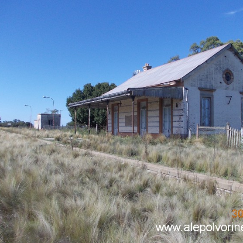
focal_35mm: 34
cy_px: 118
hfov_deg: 48.2
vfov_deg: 48.4
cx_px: 142
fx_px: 270
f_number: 5.4
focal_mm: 4
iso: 80
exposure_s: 1/320
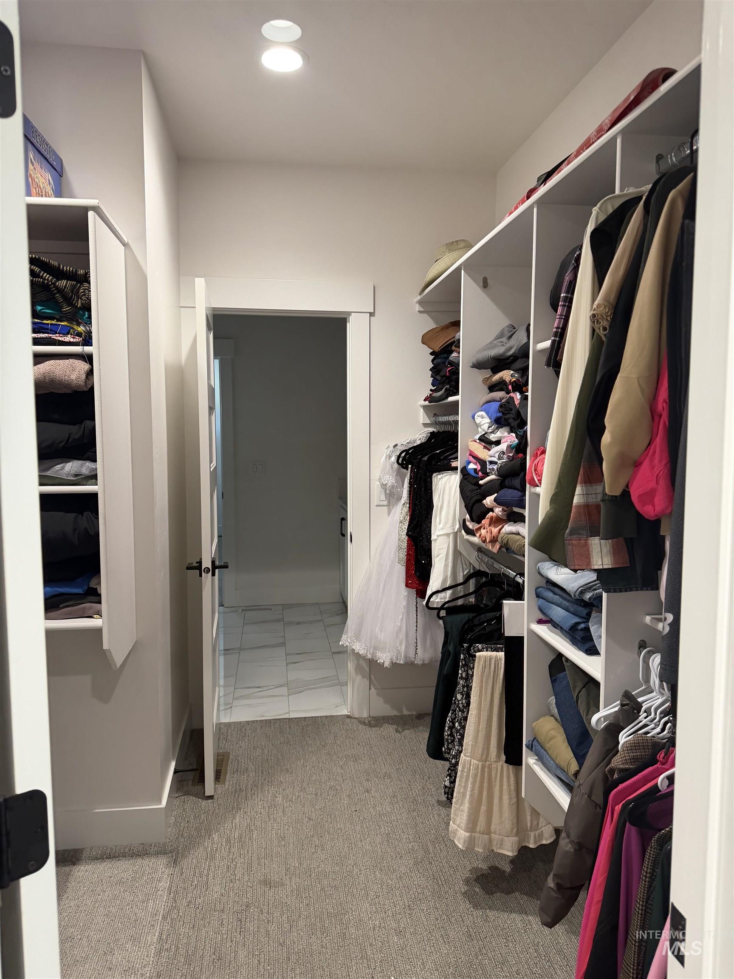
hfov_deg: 56.8
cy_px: 490
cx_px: 367
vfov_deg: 71.6
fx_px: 679
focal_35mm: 24
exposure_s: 1/60
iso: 200
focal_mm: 6.76
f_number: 1.78
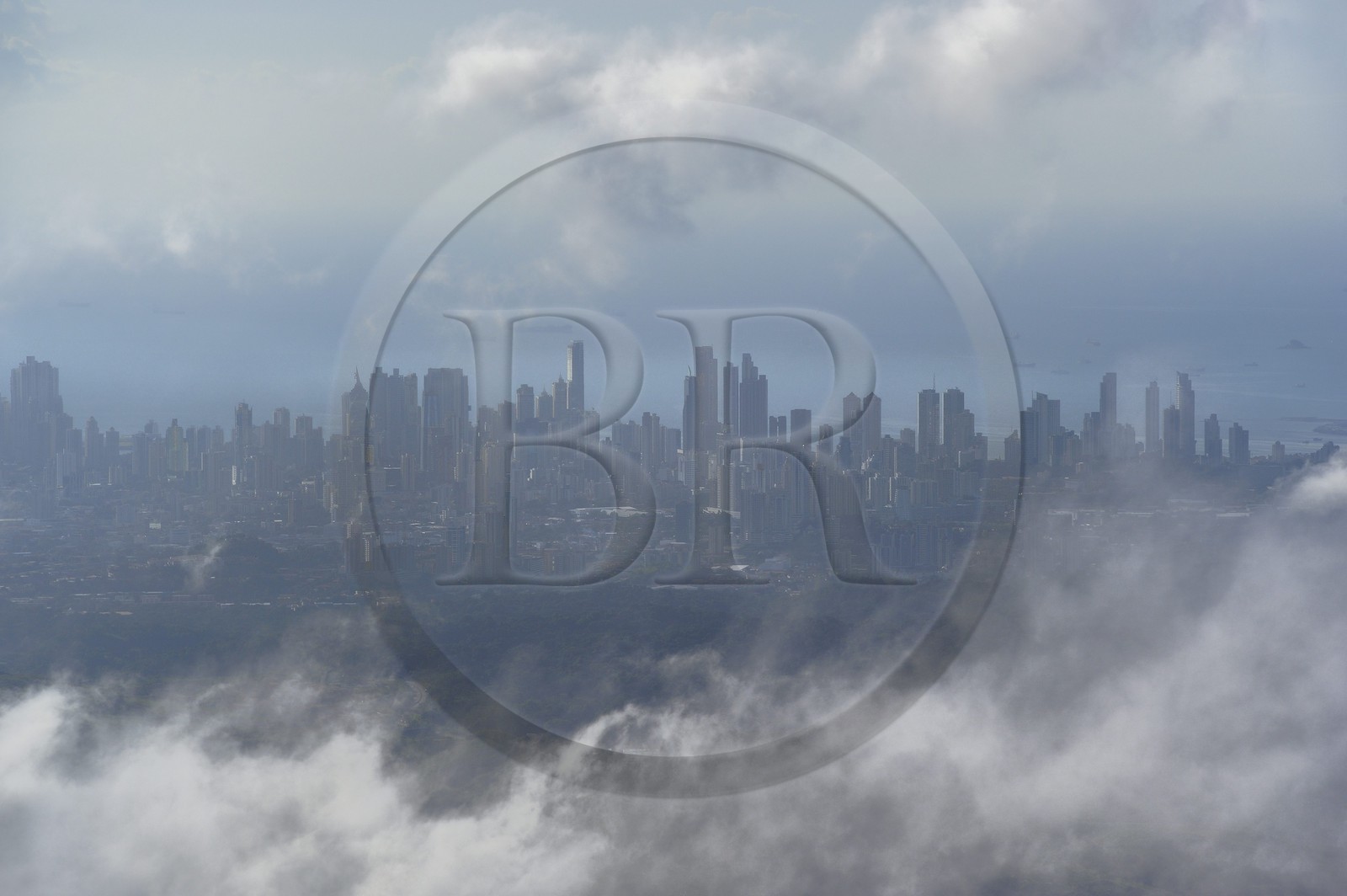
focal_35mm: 195
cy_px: 448
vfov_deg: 7.0
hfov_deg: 10.6
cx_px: 674
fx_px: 7290
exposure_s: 1/1000
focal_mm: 195
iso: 400
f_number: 11
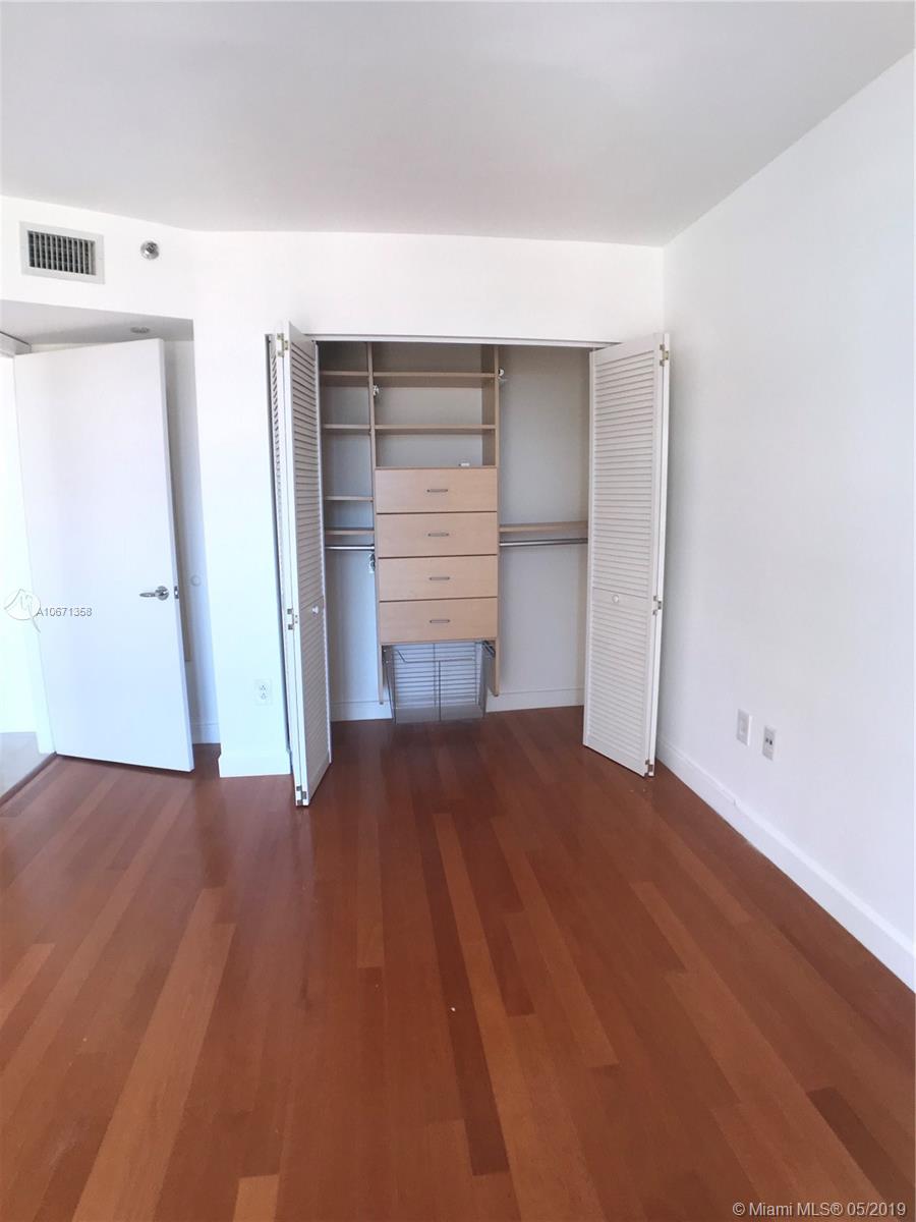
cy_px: 611
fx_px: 988
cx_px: 458
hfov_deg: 49.7
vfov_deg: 63.4
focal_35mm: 28
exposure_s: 1/51
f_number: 1.8
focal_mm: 3.99
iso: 20
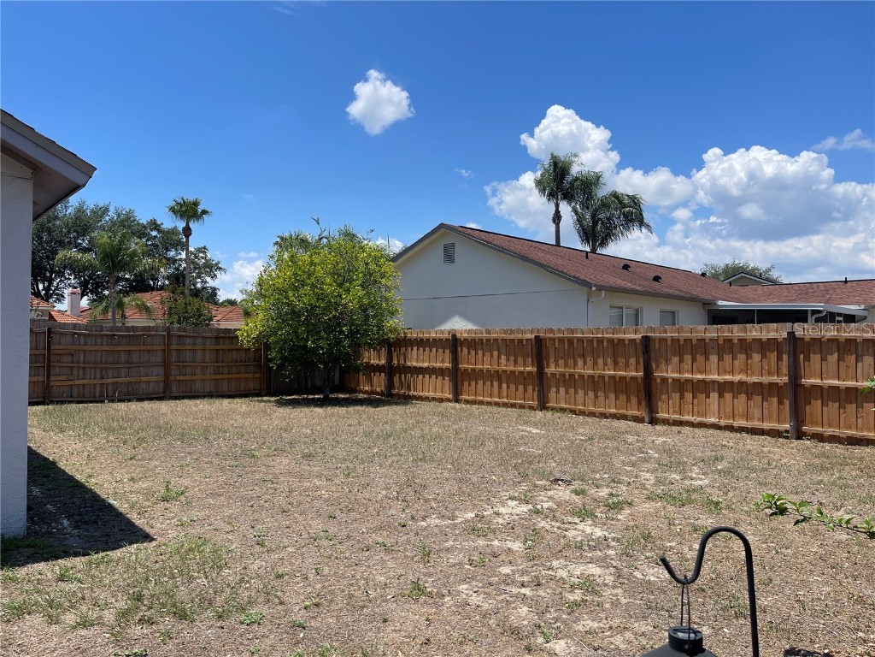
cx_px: 438
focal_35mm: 26
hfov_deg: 67.3
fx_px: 657
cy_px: 328
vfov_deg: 53.1
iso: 50
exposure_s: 1/4717
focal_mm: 5.1
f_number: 1.6
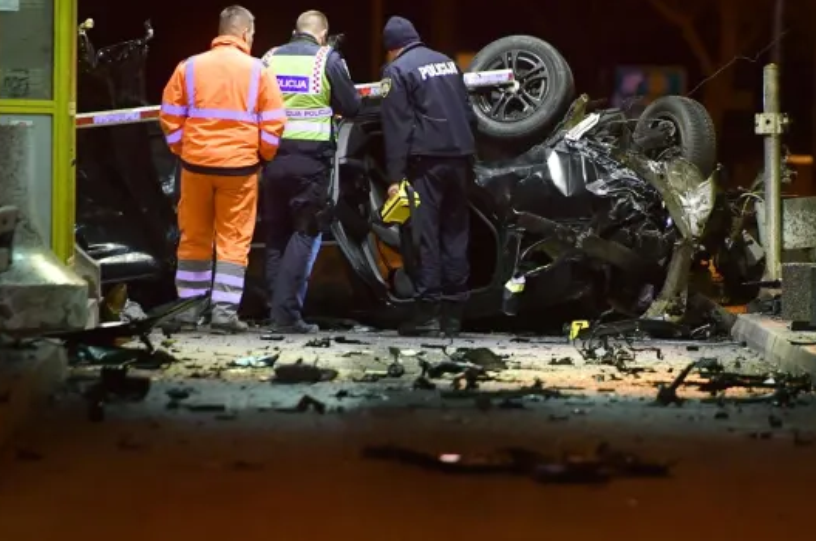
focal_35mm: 288
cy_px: 223
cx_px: 496
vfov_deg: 4.8
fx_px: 6516
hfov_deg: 7.2
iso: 2500
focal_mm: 200
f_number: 4
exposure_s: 1/160
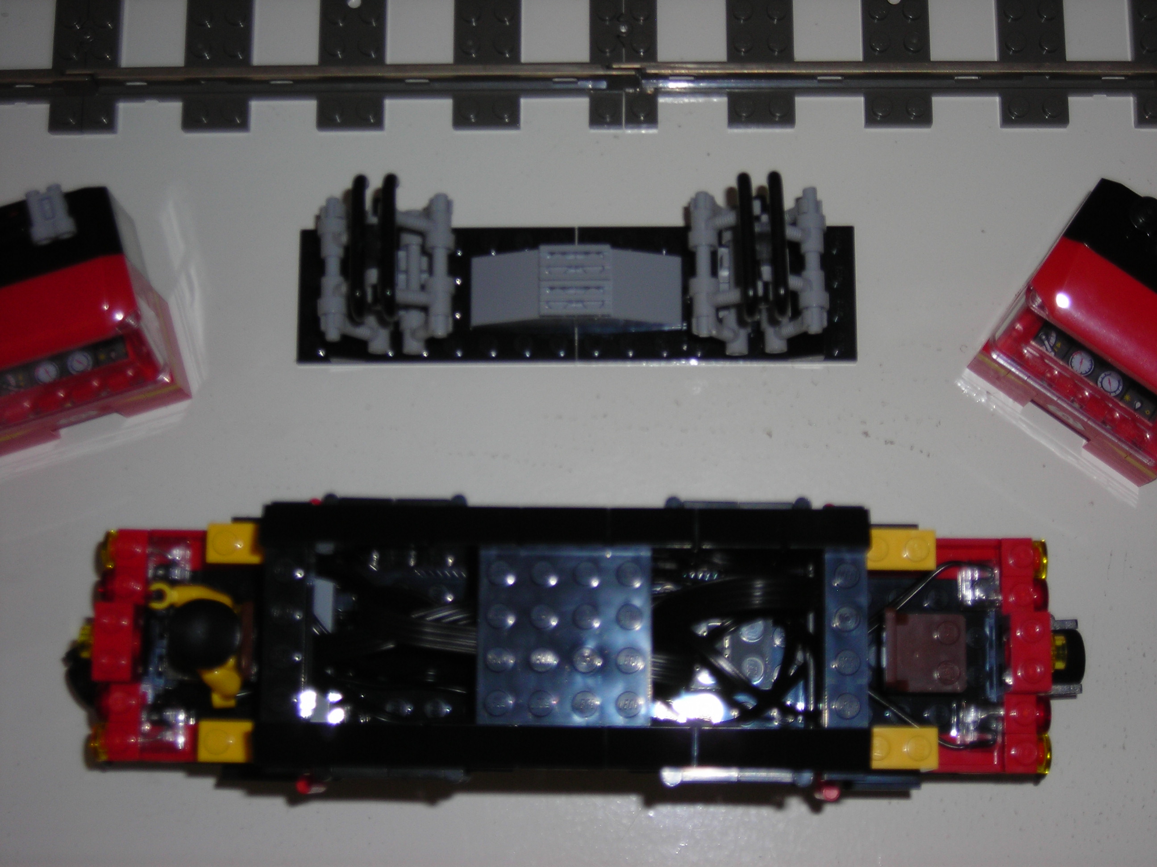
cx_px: 578
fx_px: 2173
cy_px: 434
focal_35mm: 65
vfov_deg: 22.6
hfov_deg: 29.8
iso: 50
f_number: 3.9
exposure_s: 1/60.1
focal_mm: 10.8
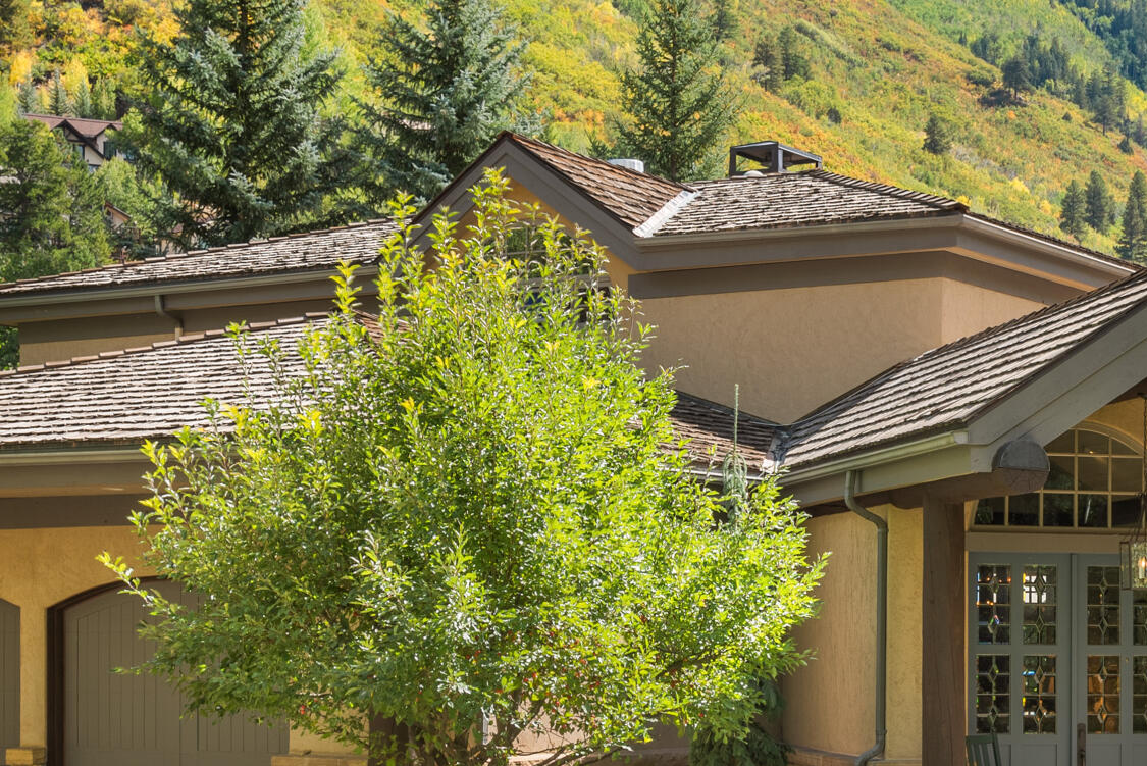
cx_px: 852
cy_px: 433
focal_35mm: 80
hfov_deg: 25.1
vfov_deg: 17.1
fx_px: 2550
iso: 320
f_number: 7.1
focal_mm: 30
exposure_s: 1/80
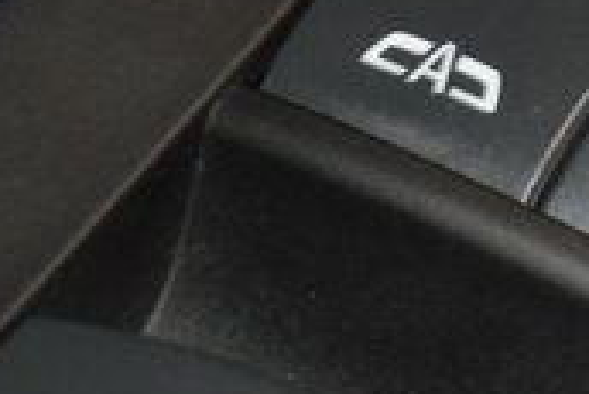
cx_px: 699
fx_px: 10234
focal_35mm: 625
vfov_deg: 2.2
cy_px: 81
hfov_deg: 3.3
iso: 1250
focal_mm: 70
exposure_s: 1/60
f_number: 4.5
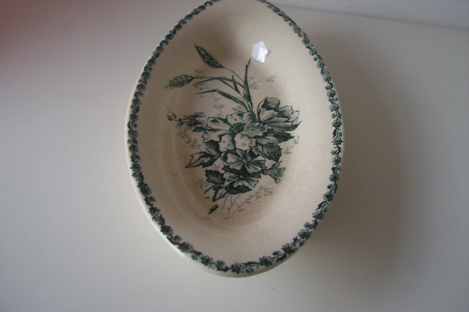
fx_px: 495
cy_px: 143
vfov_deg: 35.0
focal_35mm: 38
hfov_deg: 50.7
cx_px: 232
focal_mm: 6
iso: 80
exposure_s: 1/227
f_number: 2.7
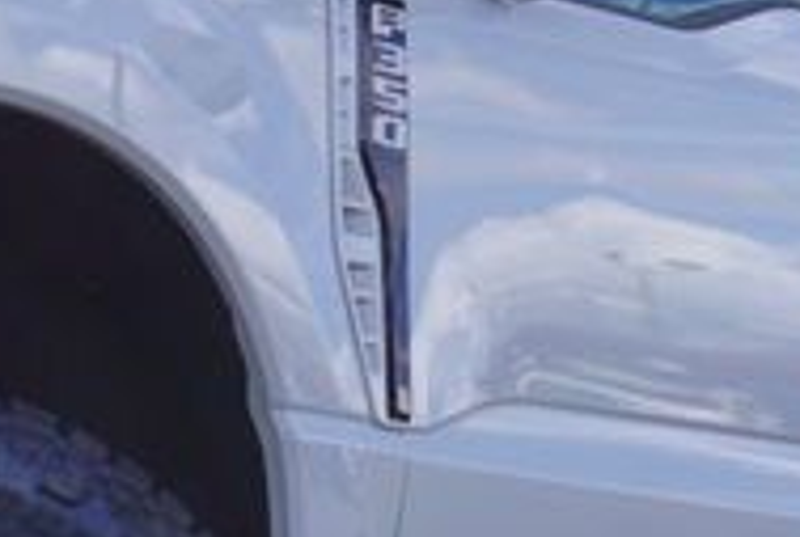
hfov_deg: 10.1
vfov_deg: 6.8
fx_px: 4515
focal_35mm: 203
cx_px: 42
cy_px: 199
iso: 100
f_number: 8
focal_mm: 25
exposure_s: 1/125
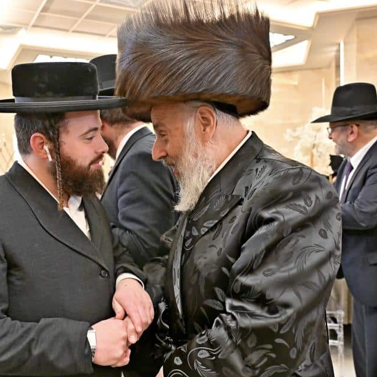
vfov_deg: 49.7
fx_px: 407
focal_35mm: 33
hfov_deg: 49.3
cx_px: 145
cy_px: 184
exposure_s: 1/320
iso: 1600
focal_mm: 24
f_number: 4
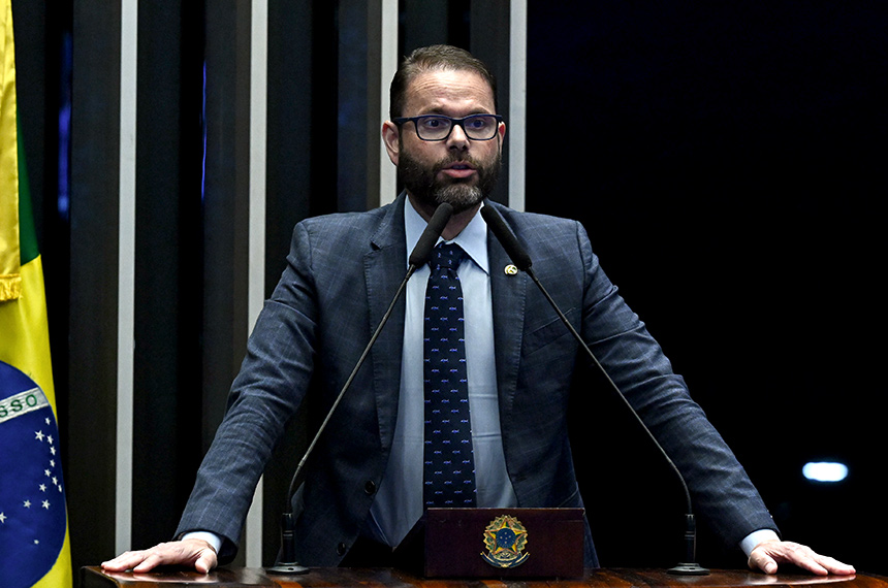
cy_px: 294
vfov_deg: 5.7
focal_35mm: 240
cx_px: 444
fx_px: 5909
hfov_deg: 8.6
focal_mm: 160
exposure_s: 1/125
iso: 4000
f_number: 5
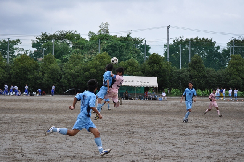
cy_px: 81
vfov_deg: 16.5
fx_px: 558
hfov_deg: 24.6
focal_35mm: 82
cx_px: 122
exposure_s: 1/1250
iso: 400
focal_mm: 55
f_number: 5.6
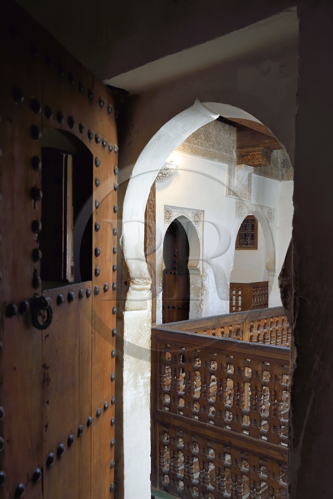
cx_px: 171
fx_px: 472
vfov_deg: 55.8
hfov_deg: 38.8
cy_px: 261
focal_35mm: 34
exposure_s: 1/100
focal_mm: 32
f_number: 9
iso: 1600
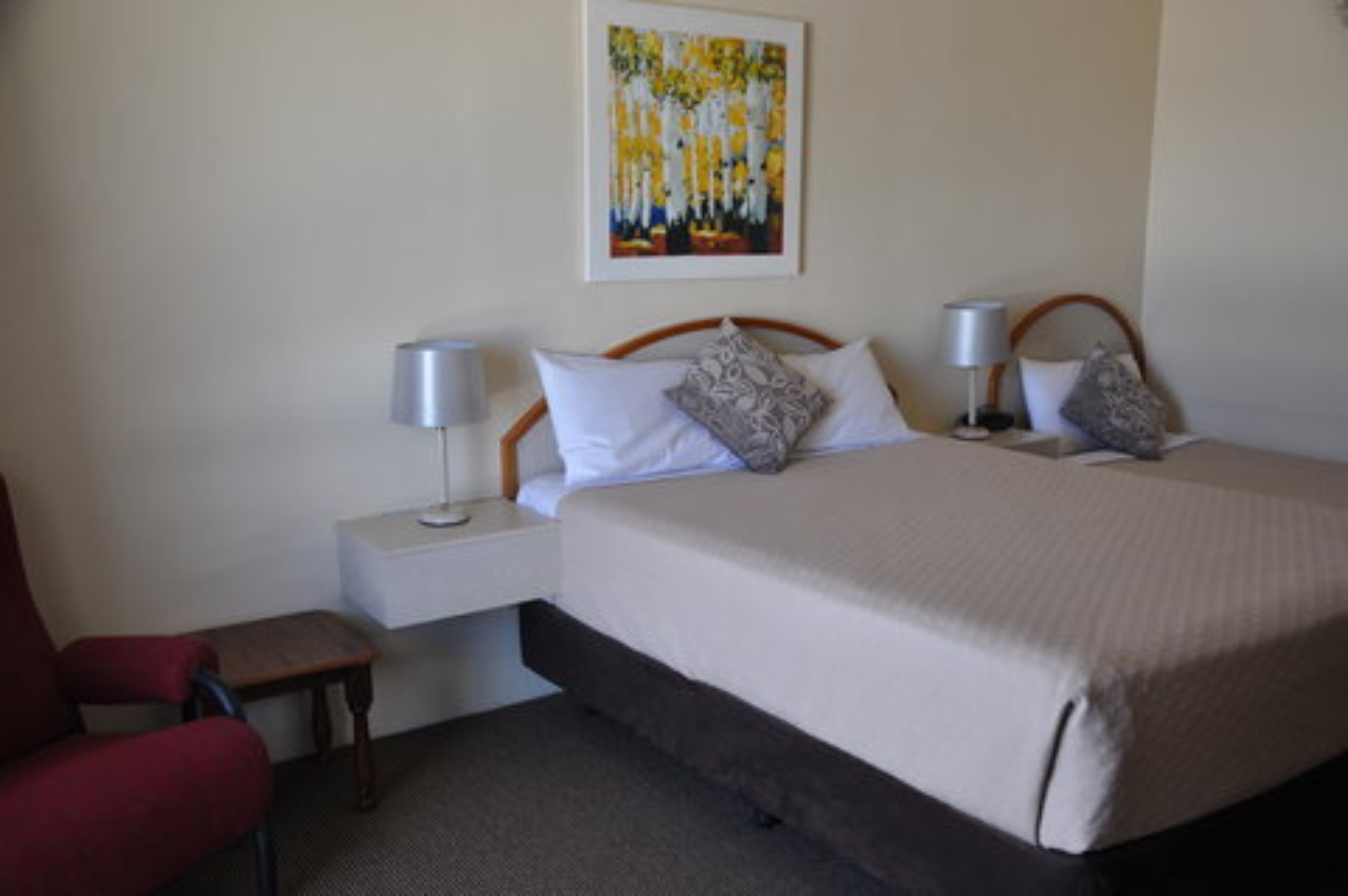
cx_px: 674
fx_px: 1234
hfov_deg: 57.3
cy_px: 448
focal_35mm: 33
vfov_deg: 39.9
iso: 560
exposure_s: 1/60
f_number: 4
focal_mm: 22
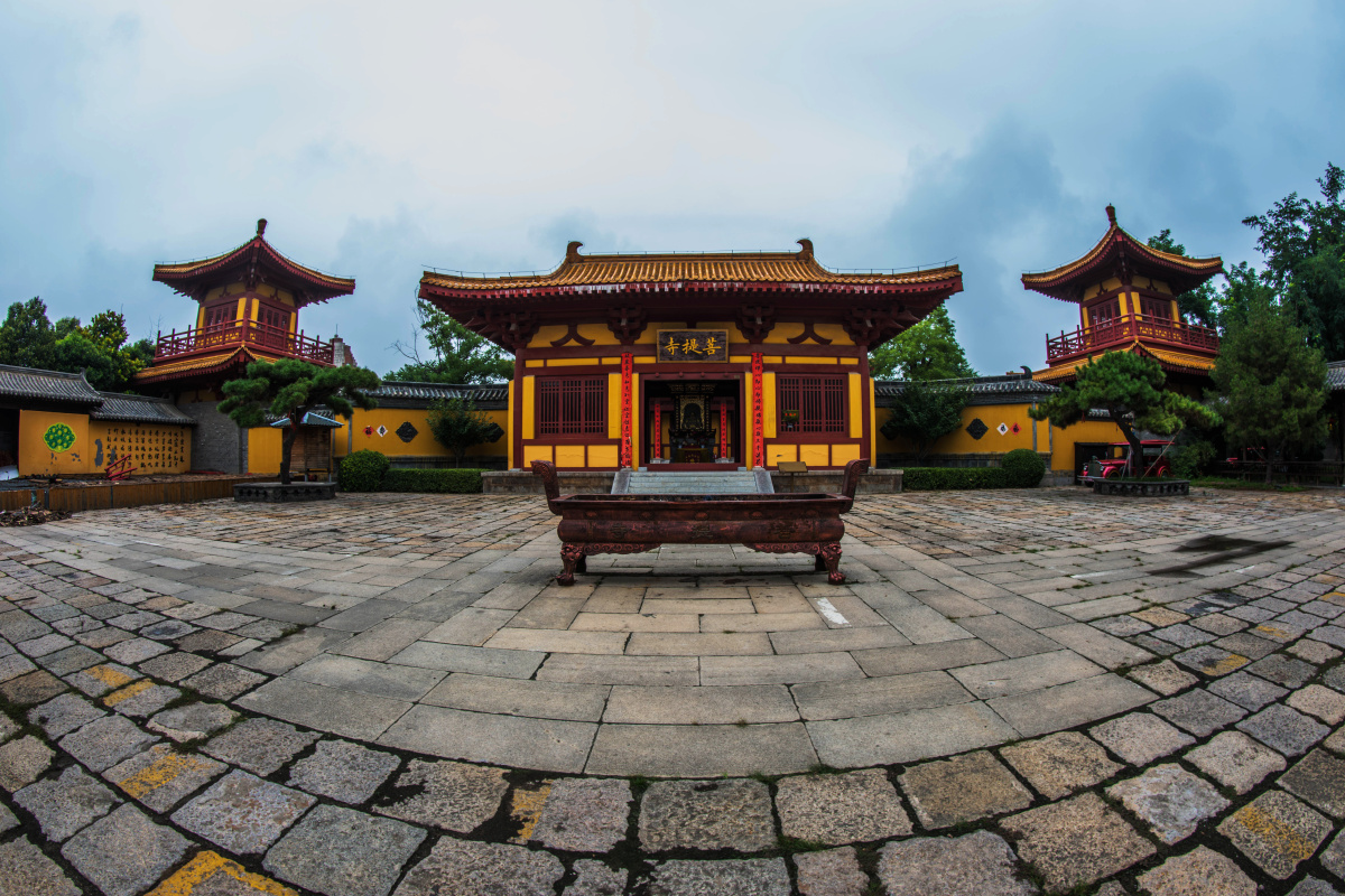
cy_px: 448
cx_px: 672
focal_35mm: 15
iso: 100
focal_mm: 15
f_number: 11
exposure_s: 1/60
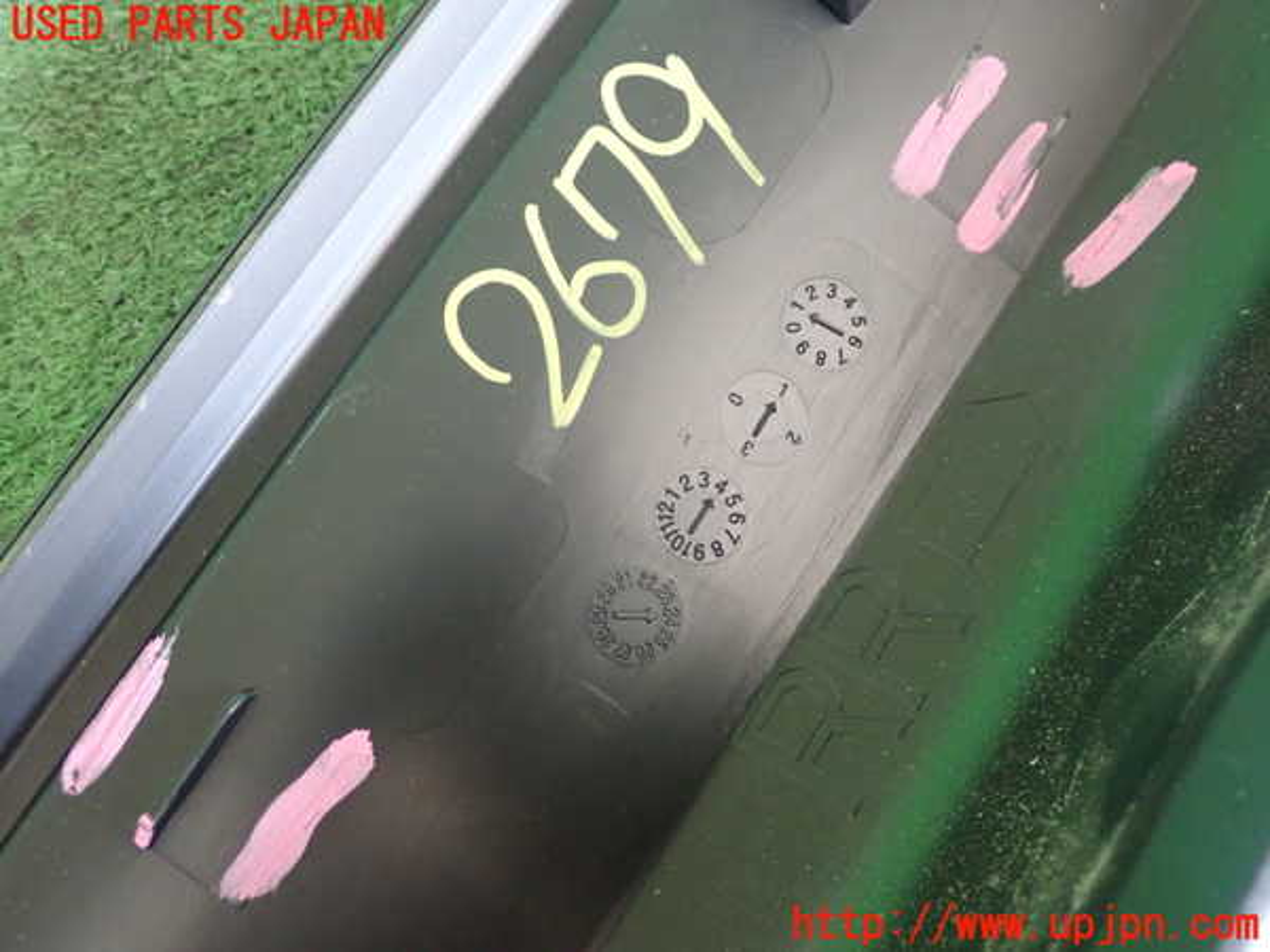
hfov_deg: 49.0
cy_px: 476
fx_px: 1394
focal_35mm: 38
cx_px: 635
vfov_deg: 37.7
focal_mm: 6.86
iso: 1000
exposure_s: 1/40
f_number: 2.7
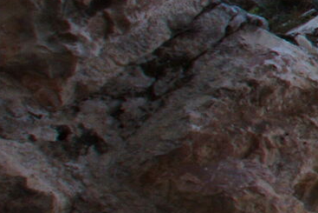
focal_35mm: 98
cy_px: -12
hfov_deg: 11.0
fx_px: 866
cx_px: 990
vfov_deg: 13.7
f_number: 22
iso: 200
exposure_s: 1/30
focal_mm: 10
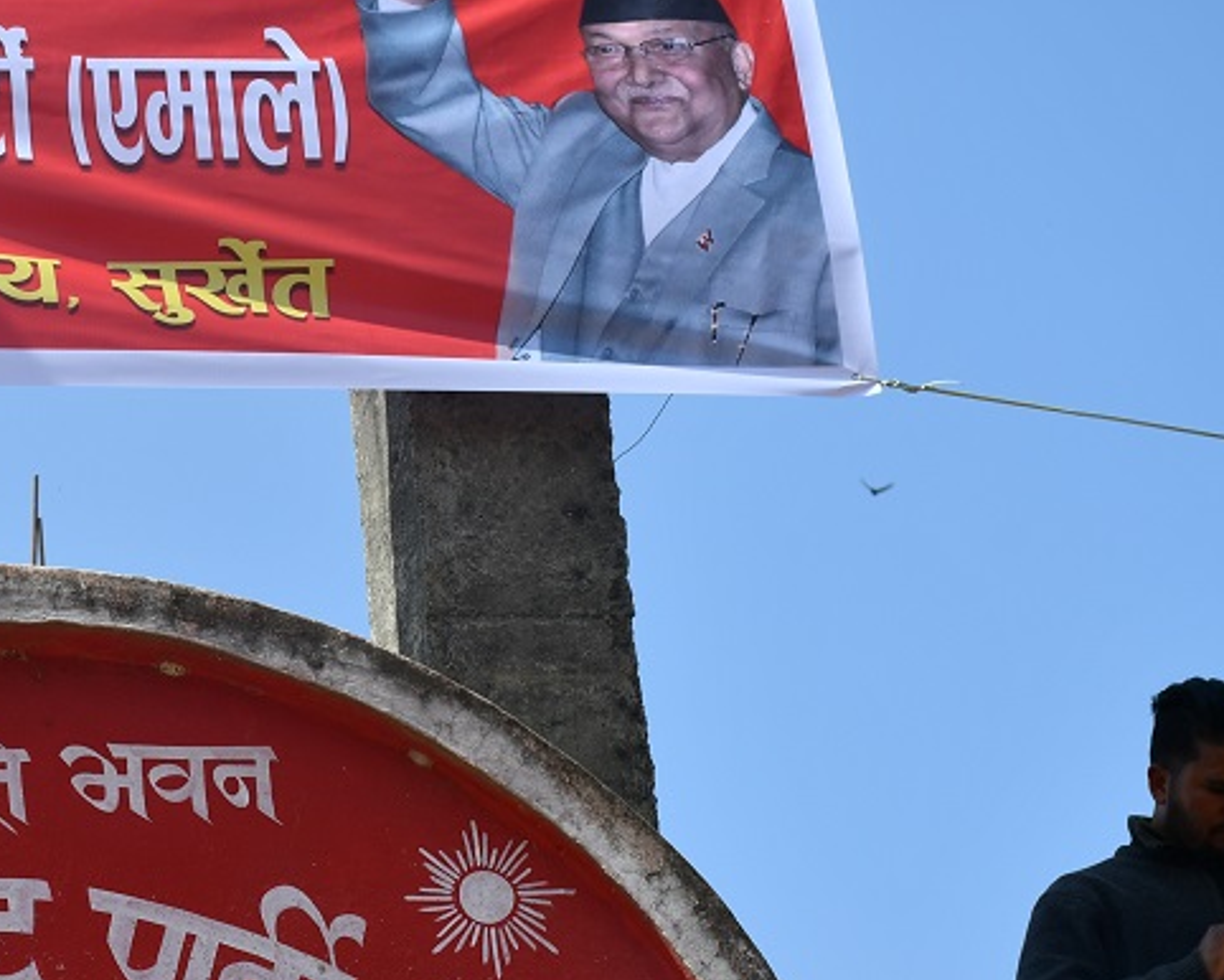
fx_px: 5291
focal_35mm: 146
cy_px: 739
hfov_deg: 13.1
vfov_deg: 10.6
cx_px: 56
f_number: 9
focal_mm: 50
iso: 100
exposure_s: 1/320
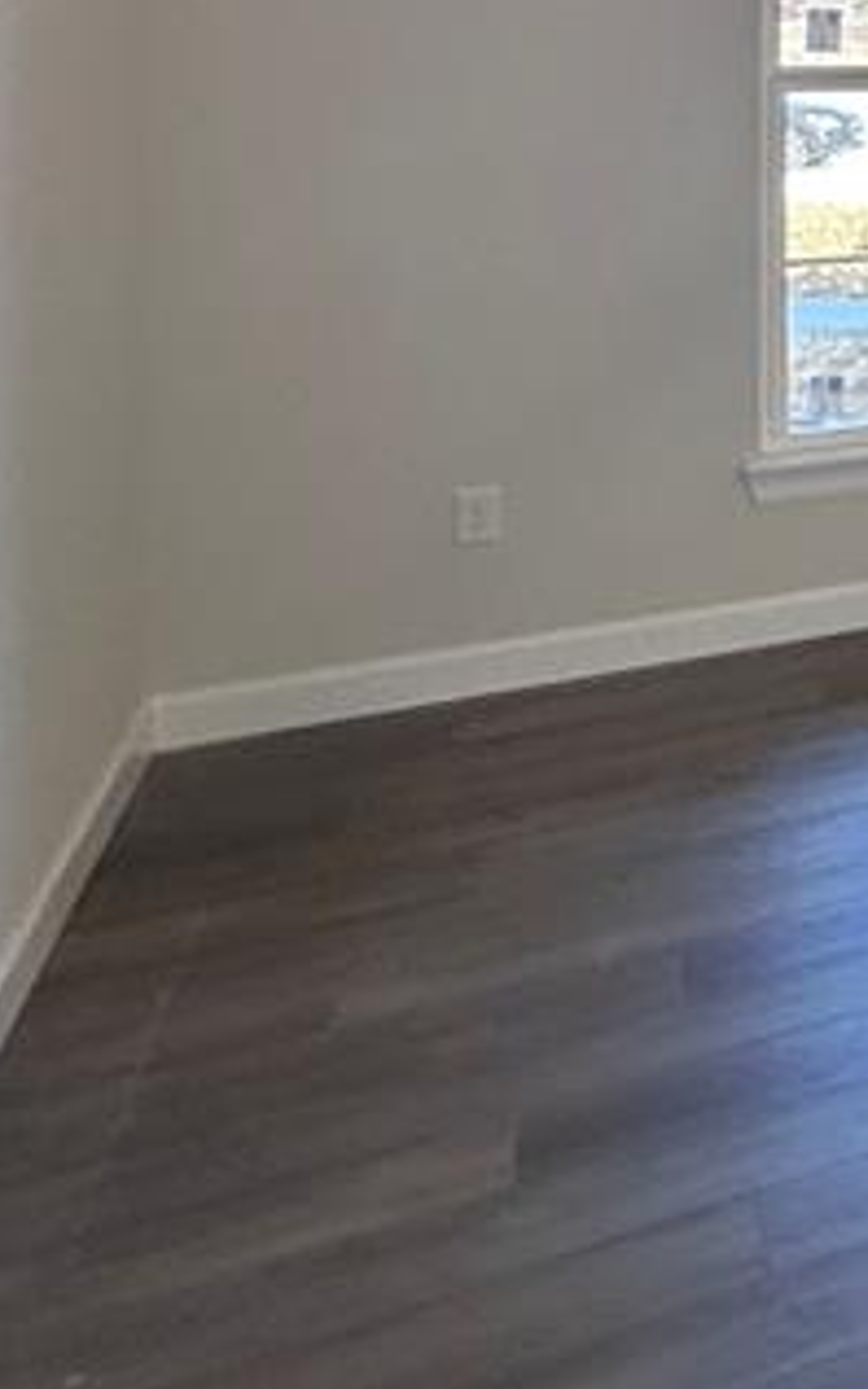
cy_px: 26
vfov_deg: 37.7
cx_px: 1925
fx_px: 1818
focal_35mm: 48
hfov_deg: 16.5
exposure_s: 1/120
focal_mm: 2.22
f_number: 2.2
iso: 64
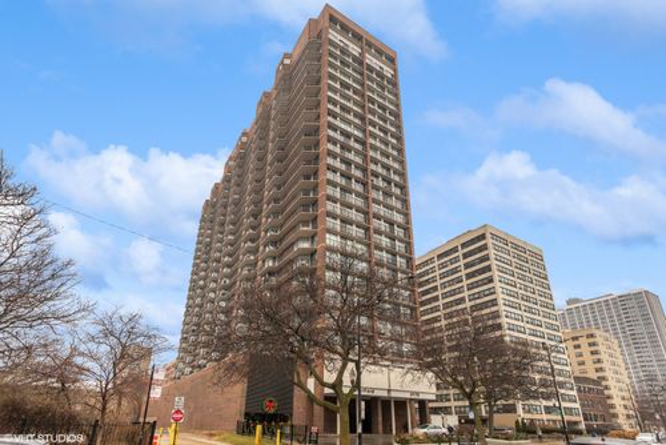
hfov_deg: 93.2
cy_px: 222
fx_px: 315
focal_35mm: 17
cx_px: 333
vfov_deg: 70.5
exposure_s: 1/100
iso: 200
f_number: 8
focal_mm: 17
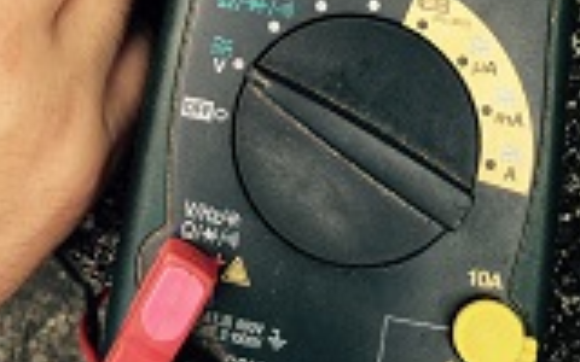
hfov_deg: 26.2
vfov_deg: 15.2
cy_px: -239
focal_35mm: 77
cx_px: 102
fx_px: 1217
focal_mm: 4.15
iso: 32
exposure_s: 1/155
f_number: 2.2
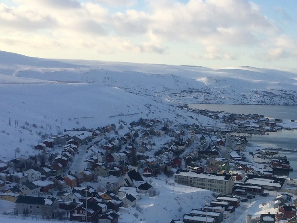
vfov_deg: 22.6
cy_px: 208
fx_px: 540
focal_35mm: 63
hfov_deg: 30.1
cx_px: 232
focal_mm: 4.15
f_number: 2.2
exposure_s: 1/2053
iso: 32
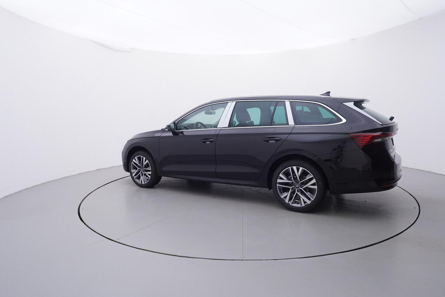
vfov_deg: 56.2
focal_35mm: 22
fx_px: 278
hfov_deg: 77.3
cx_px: 222
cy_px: 148
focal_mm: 15
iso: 200
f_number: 5
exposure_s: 1/80
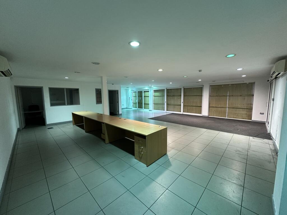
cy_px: 108
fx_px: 116
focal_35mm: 14
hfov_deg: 102.1
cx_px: 144
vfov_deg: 85.7
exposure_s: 1/50
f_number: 2.2
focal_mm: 2.22
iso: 250
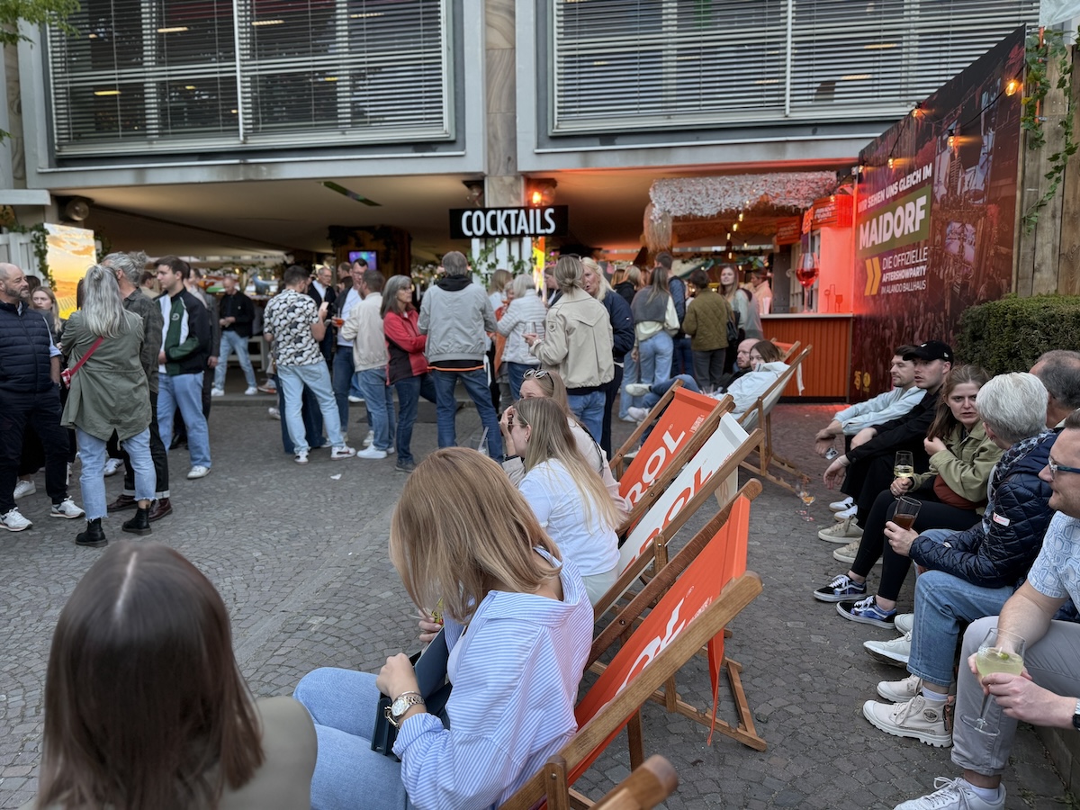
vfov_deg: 56.8
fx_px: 749
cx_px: 540
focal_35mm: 24
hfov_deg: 71.6
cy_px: 405
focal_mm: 6.76
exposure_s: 1/121
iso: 100
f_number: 1.78
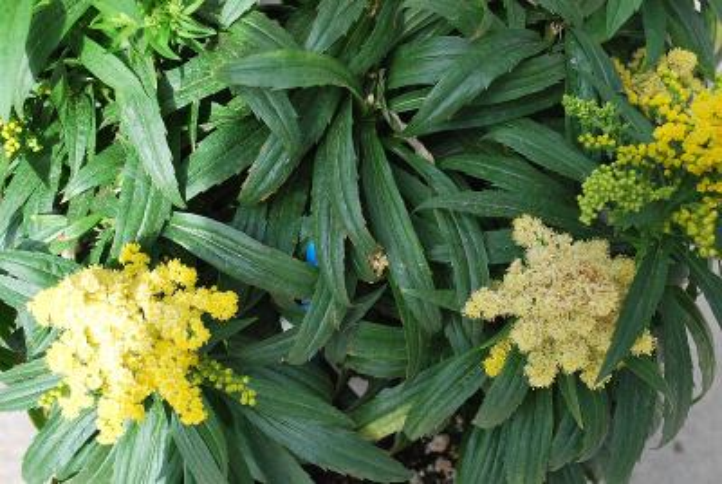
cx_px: 361
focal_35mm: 51
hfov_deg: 38.8
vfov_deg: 26.6
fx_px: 1024
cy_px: 242
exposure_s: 1/60
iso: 100
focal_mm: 34
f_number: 8
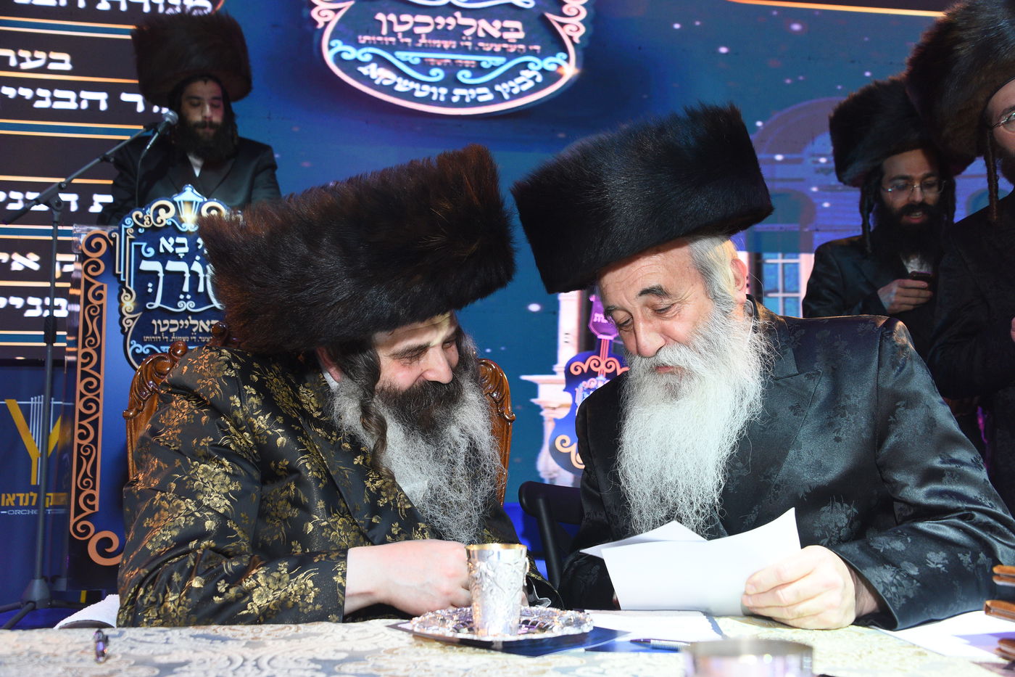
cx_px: 508
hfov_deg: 54.4
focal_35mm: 35
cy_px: 338
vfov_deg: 37.8
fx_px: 987
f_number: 5.6
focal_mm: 35
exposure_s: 1/125
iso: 1600
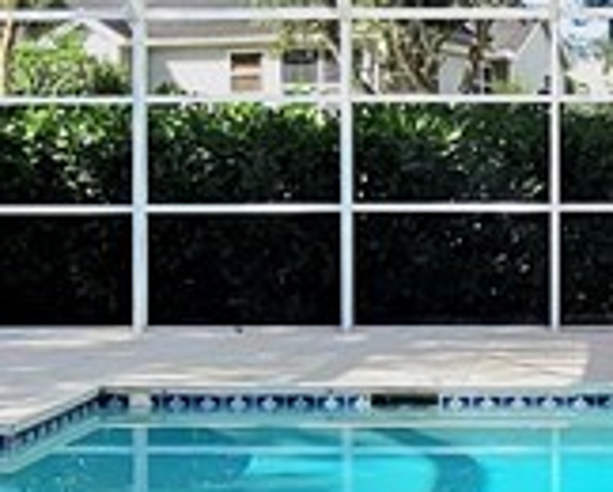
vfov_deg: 19.1
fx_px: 1453
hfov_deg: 23.1
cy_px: 148
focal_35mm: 80
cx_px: 571
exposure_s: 1/1667
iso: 50
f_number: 2.2
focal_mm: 2.2
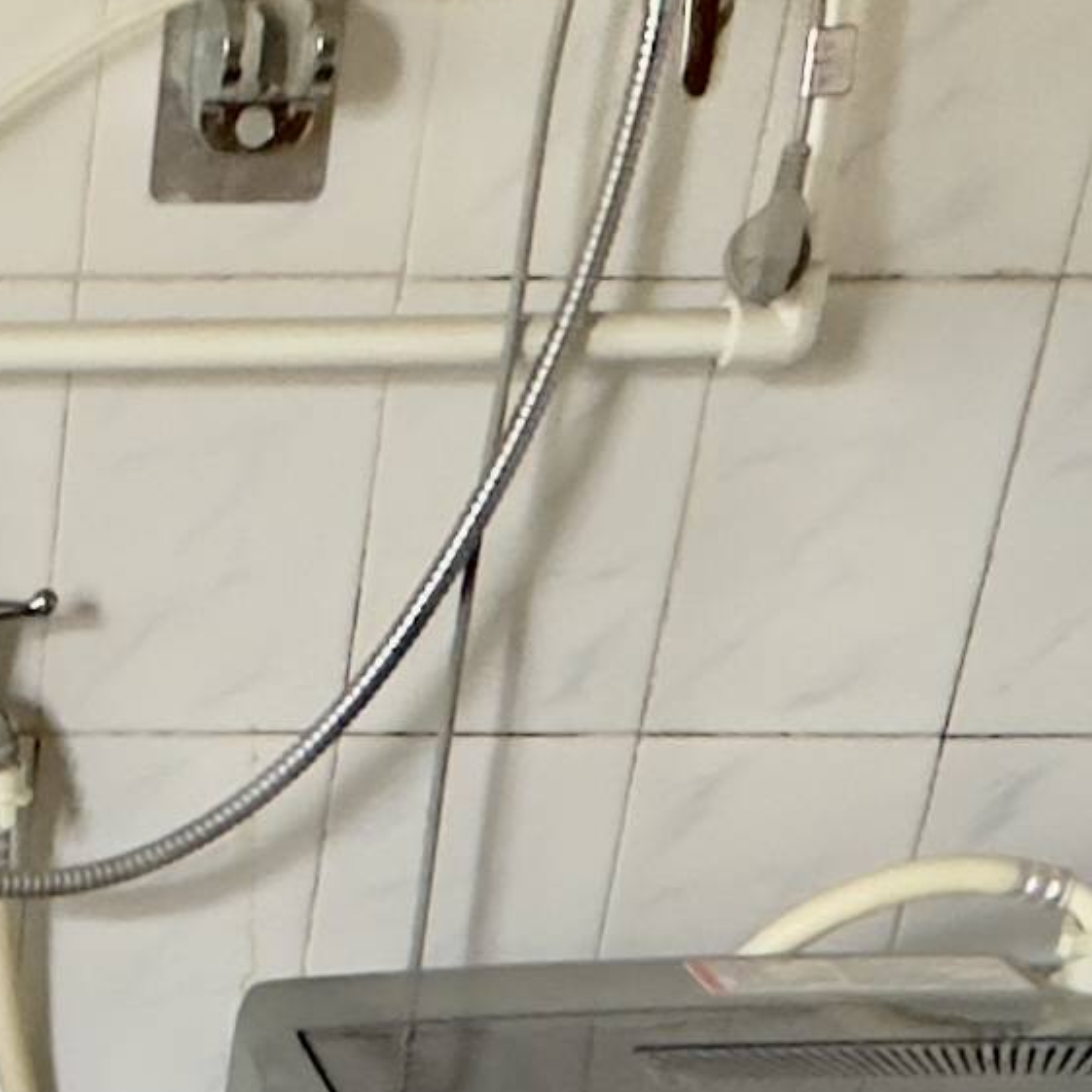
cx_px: -465
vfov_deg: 16.0
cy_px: 2071
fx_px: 3176
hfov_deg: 17.8
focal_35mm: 89
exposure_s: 1/60
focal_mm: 2.22
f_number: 2.2
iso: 1000
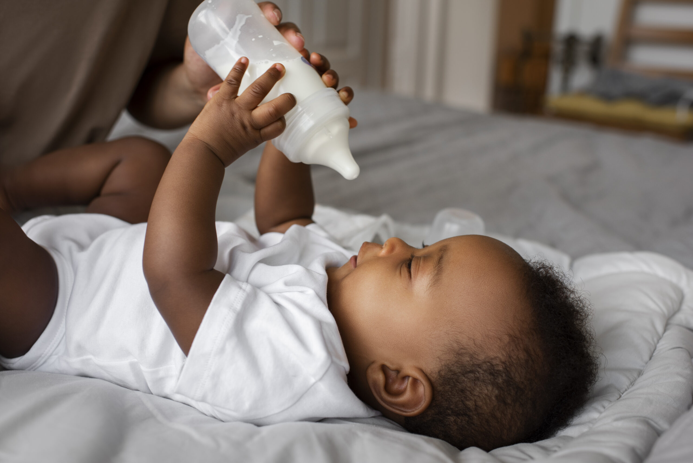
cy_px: 232
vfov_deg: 37.9
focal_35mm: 35
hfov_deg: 54.4
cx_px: 346
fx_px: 674
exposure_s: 1/200
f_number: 3.2
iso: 500
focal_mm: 35
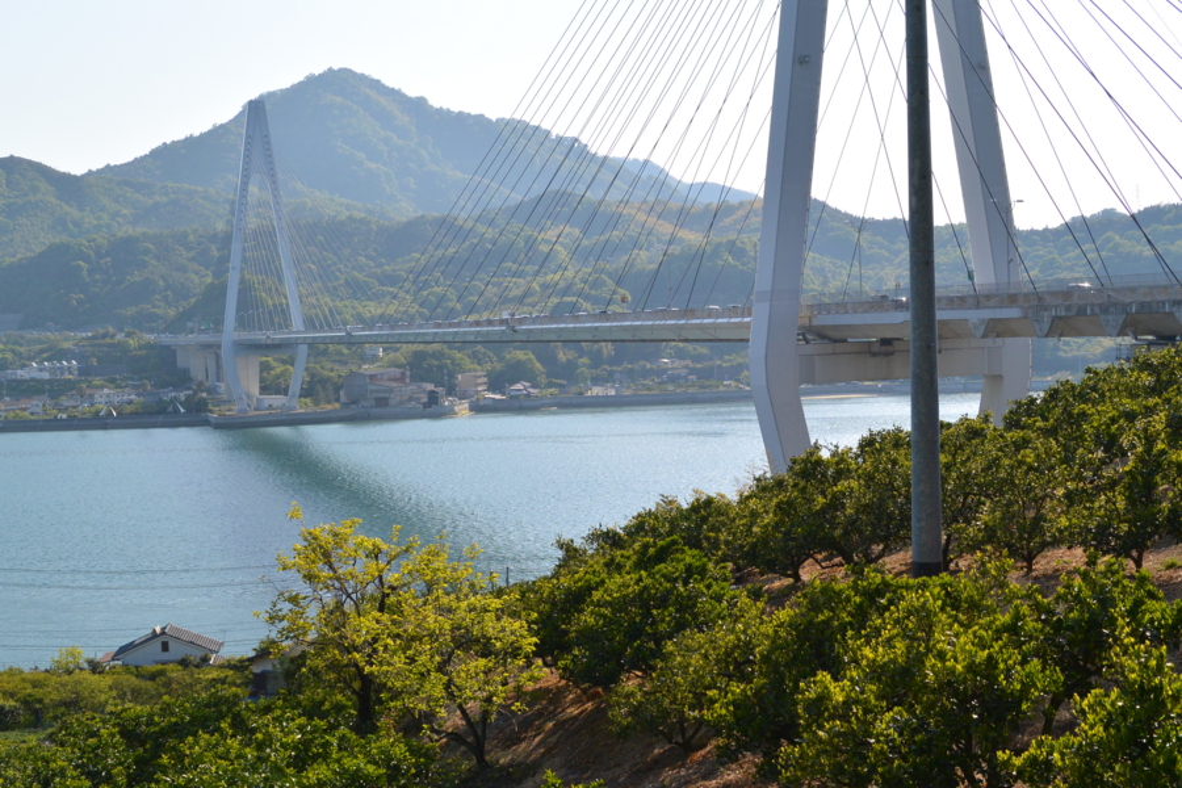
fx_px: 1609
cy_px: 394
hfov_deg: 40.3
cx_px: 591
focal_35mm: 49
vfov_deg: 27.5
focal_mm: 18.5
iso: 160
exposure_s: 1/1000
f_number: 5.6
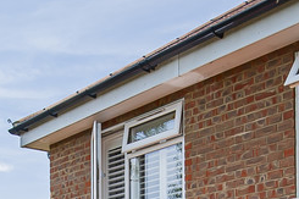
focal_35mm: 67
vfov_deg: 17.7
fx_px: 556
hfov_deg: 30.0
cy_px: 317
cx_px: 124
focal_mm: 16
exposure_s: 1/500
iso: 320
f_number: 9
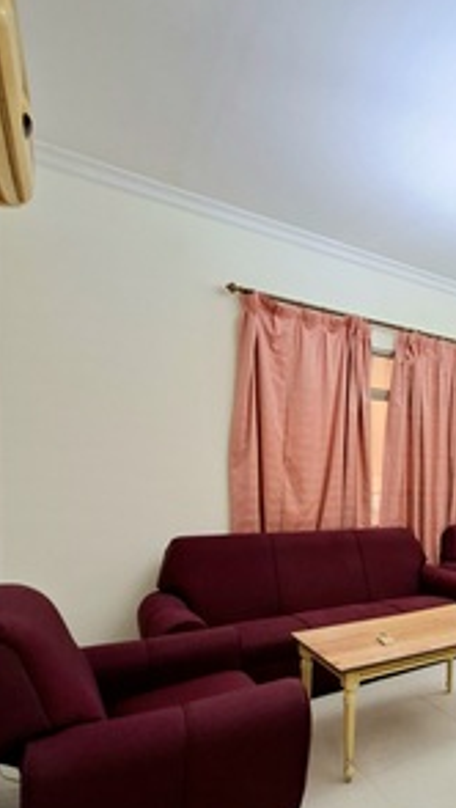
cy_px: 507
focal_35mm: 22
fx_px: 472
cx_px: 463
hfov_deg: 43.6
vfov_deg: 79.6
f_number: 2.2
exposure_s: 1/30
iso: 160
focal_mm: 1.74
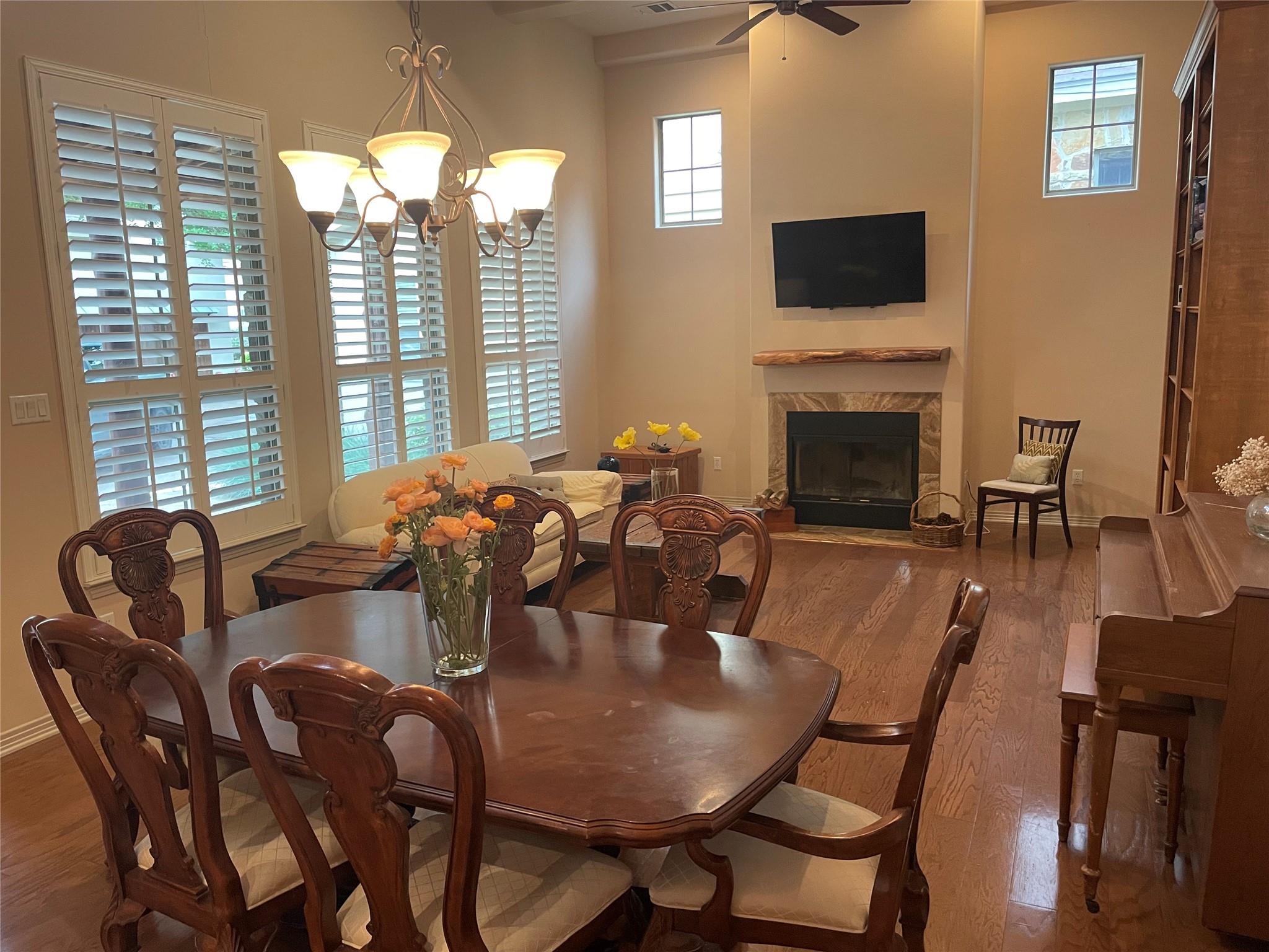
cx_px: 634
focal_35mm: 26
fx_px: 953
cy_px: 476
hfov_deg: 67.3
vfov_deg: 53.1
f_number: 1.6
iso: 250
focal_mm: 4.2
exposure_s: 1/60
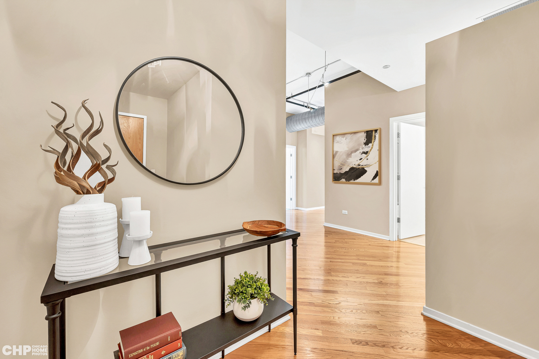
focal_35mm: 14
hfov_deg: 104.3
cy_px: 180
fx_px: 210
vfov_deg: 81.2
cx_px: 270
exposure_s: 1/2
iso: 200
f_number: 8
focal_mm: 14
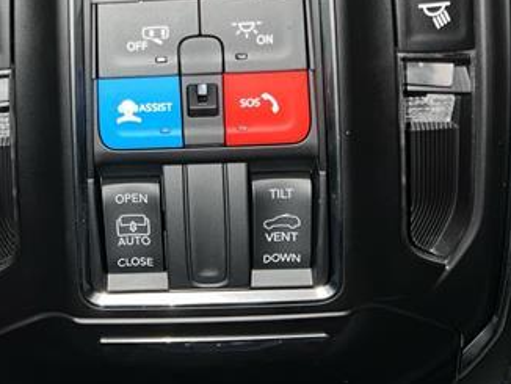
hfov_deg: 36.8
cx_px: 147
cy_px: 67
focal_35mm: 51
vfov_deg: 27.9
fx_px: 753
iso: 32
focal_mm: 5.7
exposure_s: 1/38
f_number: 1.5
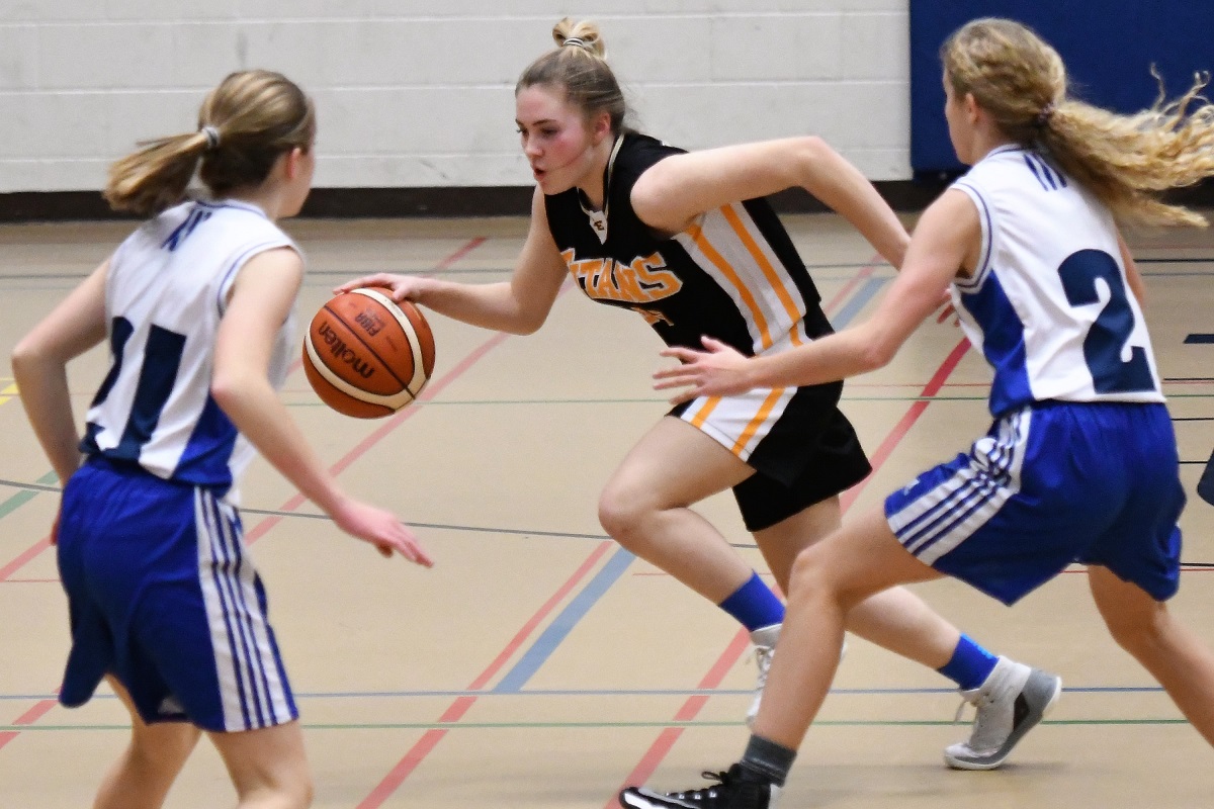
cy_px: 404
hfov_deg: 12.5
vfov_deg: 8.3
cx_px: 607
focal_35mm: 165
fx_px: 5564
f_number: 2.8
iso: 5000
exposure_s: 1/800
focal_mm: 110
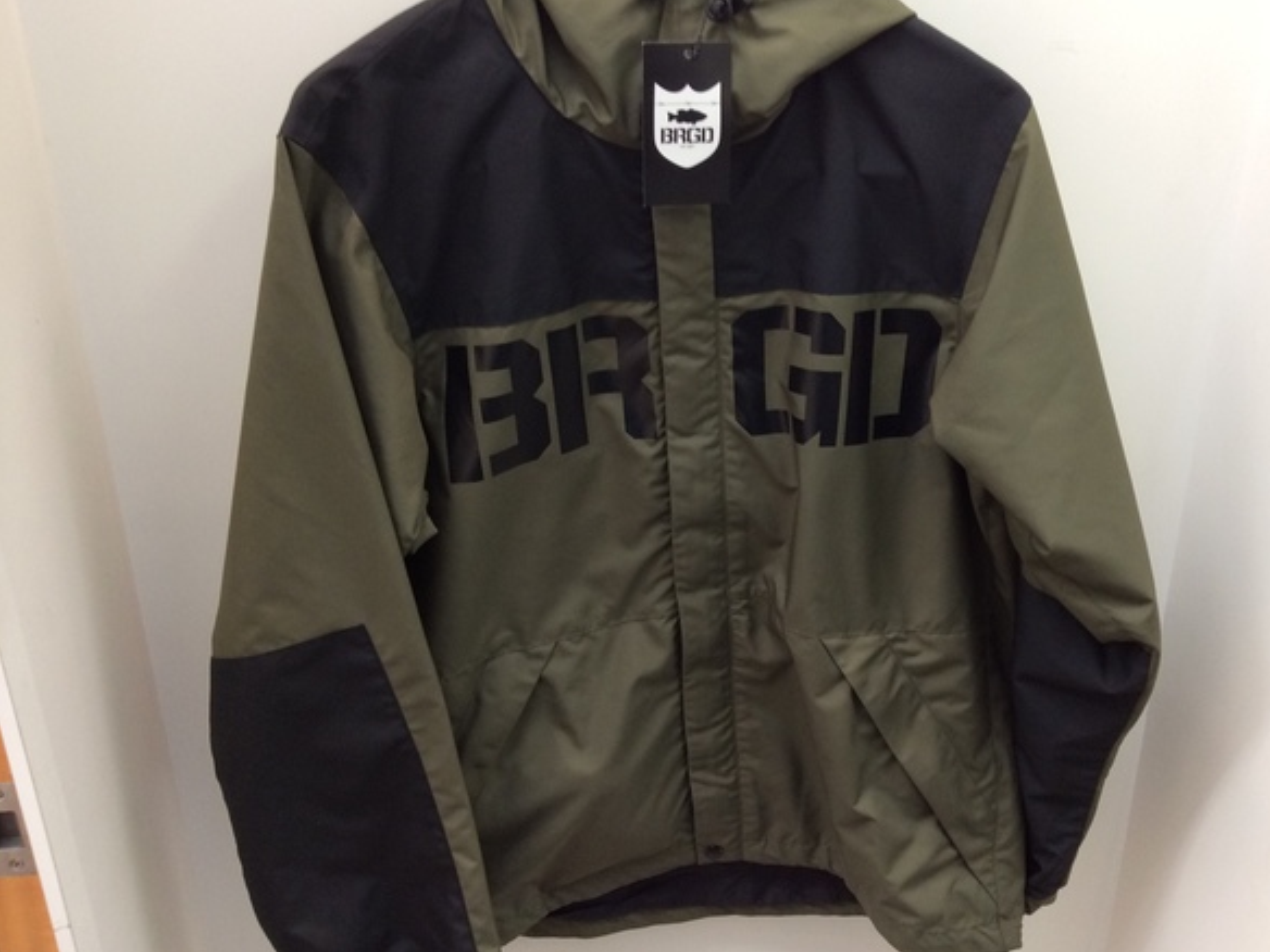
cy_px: 446
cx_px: 694
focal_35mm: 35
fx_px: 1284
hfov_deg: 52.5
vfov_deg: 40.7
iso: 64
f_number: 2.4
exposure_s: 1/24
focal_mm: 3.3
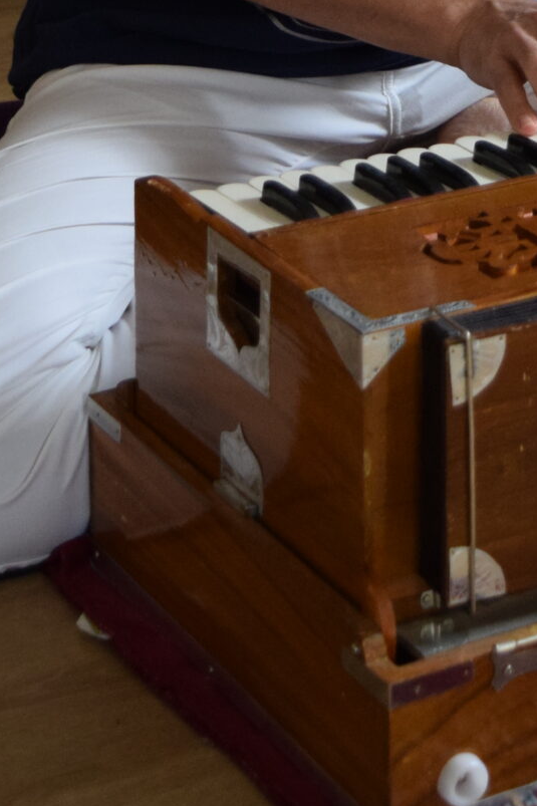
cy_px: -298
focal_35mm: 120
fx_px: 2677
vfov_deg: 16.1
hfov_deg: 11.4
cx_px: 514
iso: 1250
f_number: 4
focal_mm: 25
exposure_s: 1/100
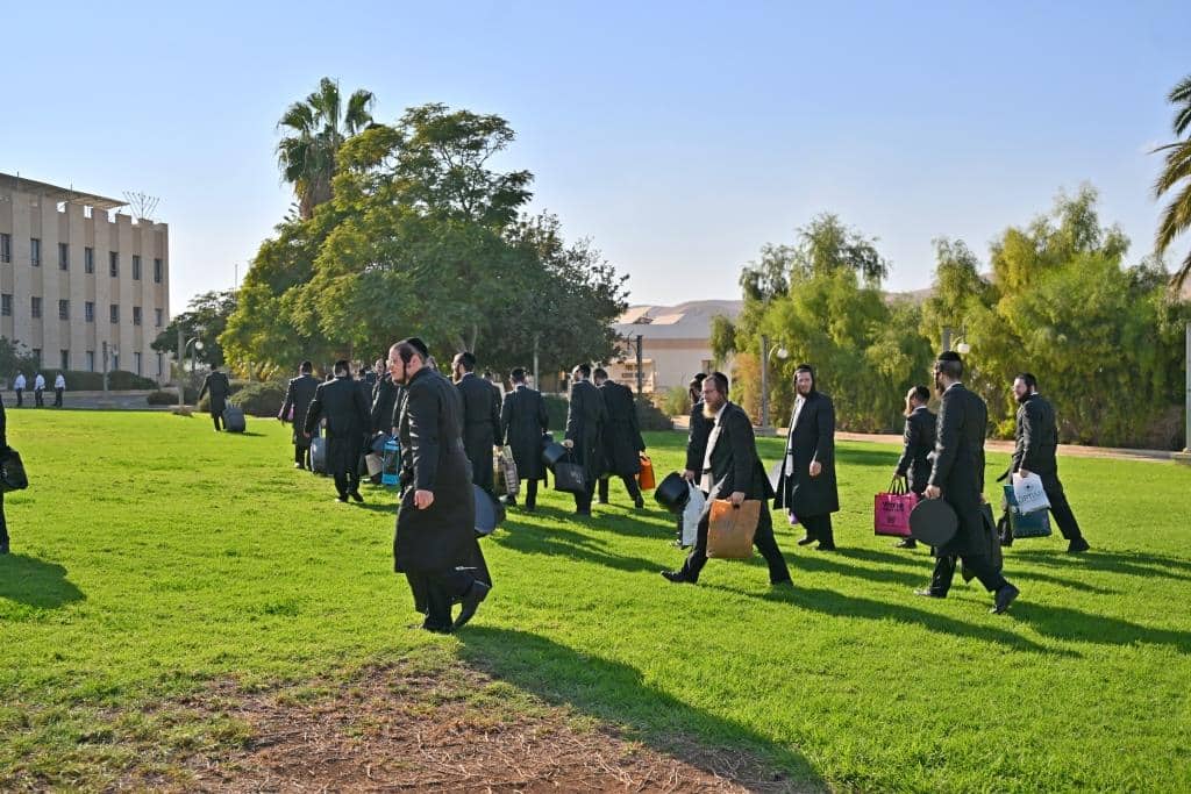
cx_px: 596
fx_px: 1158
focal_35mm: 35
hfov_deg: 54.4
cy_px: 397
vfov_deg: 37.9
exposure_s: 1/3200
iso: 125
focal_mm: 35
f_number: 4
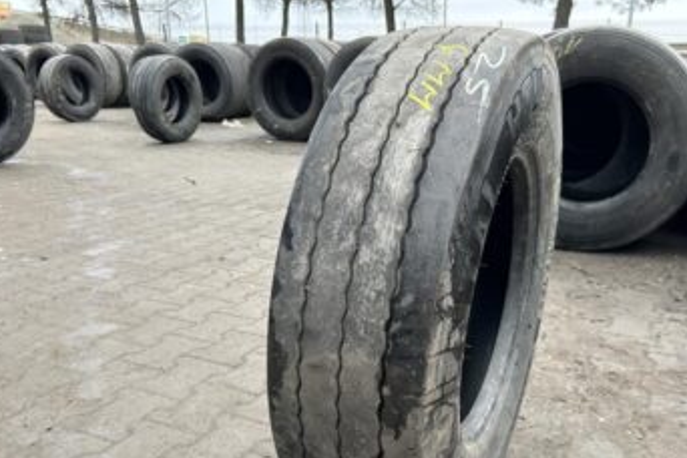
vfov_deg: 38.5
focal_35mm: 34
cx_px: 386
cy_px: 304
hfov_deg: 55.6
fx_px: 649
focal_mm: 5.7
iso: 40
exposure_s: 1/179
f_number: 1.5
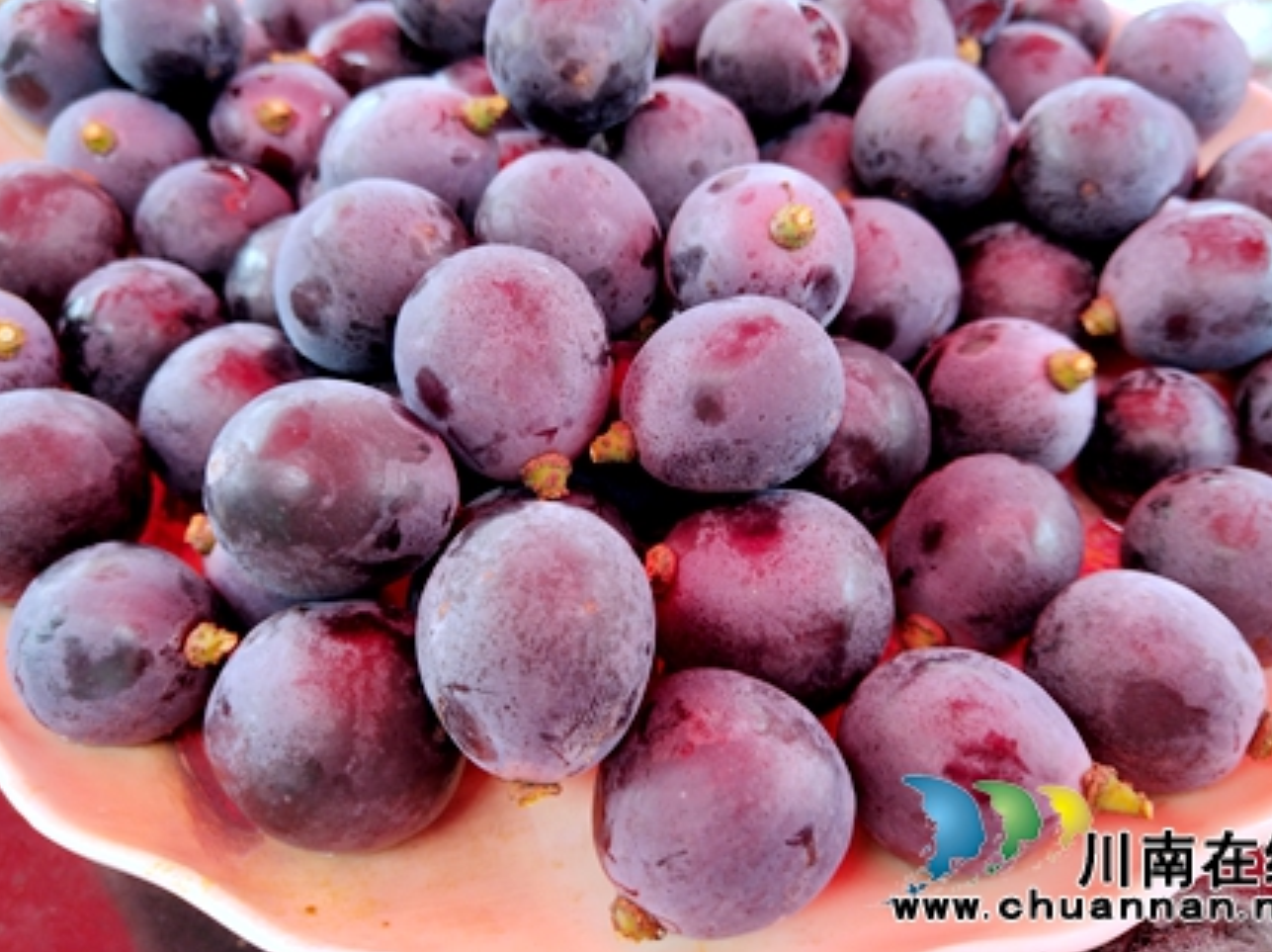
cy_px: 405
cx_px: 664
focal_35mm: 35
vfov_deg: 40.5
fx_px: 1285
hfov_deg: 52.6
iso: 139
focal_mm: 3.95
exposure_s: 1/50
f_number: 1.8
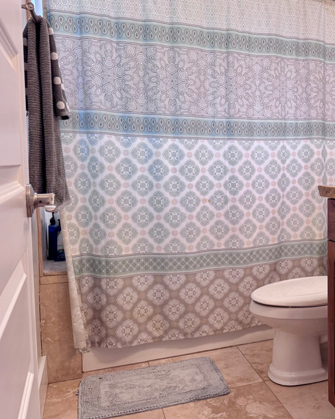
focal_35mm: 38
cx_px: 307
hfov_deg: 36.5
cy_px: 199
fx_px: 471
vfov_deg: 47.9
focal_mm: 6.76
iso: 250
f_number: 1.78
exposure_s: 1/60
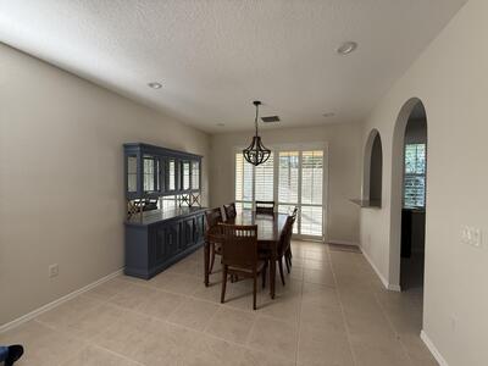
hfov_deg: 102.1
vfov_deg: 85.7
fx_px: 197
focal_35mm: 14
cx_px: 244
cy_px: 183
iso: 250
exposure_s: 1/99
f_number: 2.2
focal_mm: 2.22
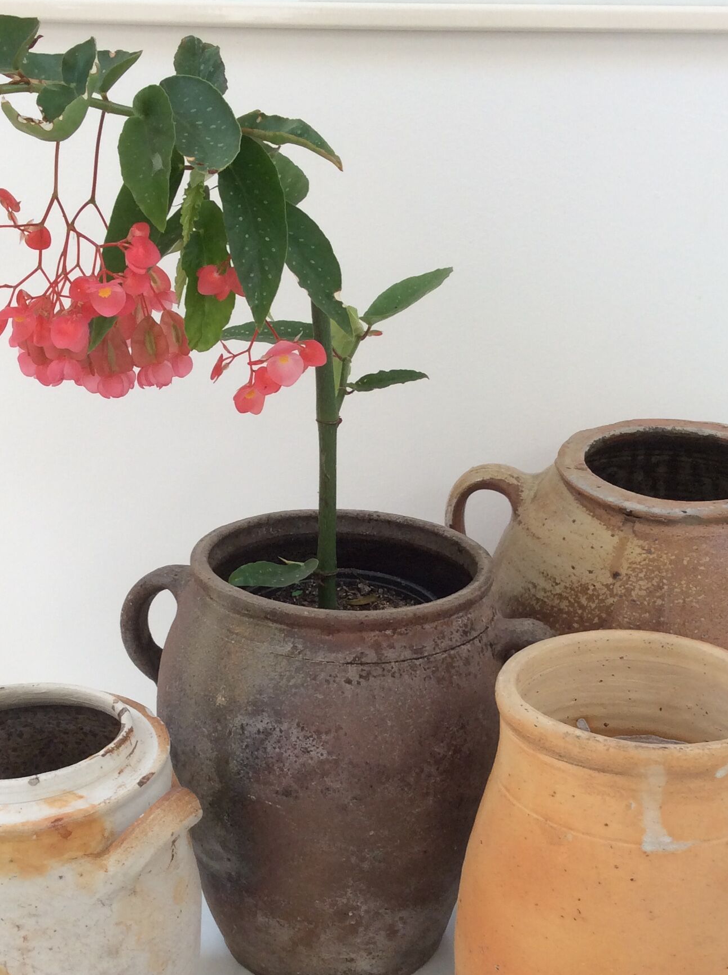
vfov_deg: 39.5
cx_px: 347
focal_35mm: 48
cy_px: 583
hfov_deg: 30.2
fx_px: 1349
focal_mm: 3.3
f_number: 2.4
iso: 40
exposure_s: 1/100
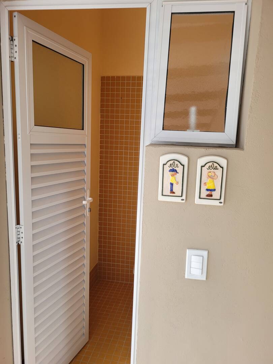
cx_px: 136
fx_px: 273
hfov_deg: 53.1
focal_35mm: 26
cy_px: 182
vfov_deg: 67.3
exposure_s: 1/120
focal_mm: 5.4
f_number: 1.8
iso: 125
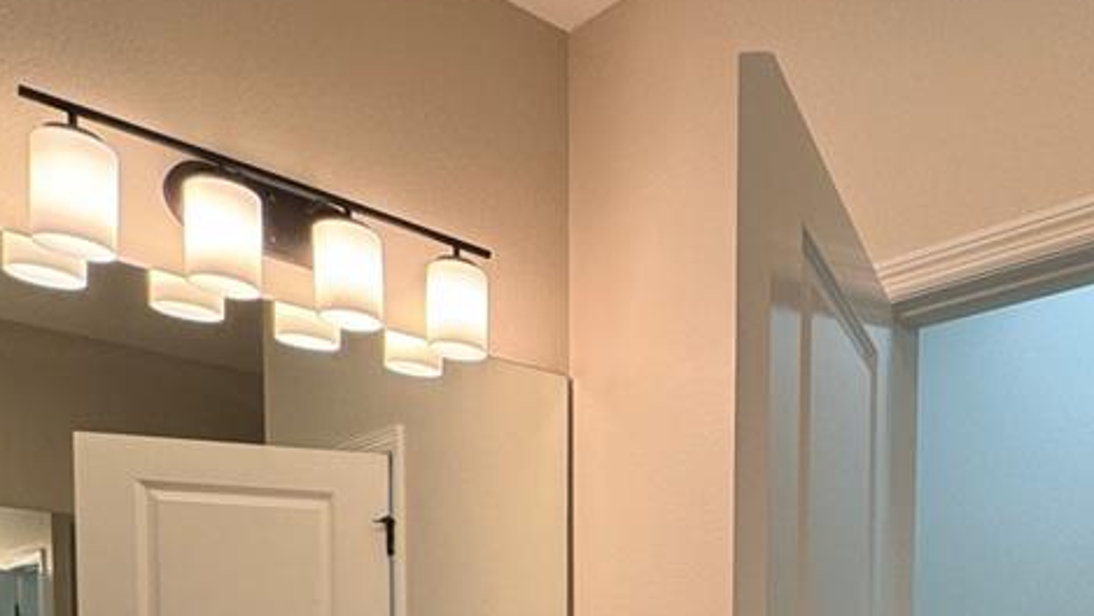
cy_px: 768
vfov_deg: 26.5
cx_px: 989
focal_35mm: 39
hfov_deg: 46.5
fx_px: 1132
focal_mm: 2.22
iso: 160
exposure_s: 1/120
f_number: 2.2
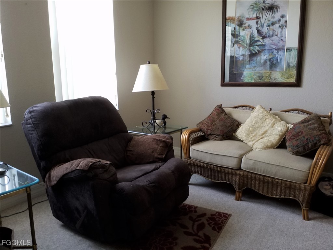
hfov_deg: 65.3
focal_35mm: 27
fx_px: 260
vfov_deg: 51.4
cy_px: 125
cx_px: 166
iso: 100
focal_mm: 3.6
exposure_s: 1/40
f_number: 1.9
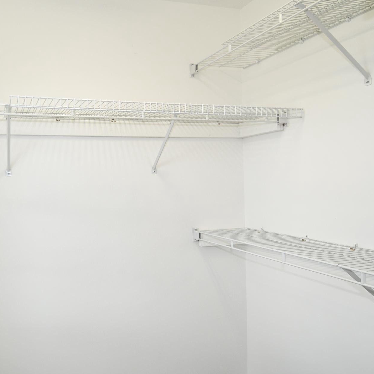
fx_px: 306
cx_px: 70
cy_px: 188
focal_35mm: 25
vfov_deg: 62.9
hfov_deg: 57.7
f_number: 4.5
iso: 200
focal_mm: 12
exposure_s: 1/80
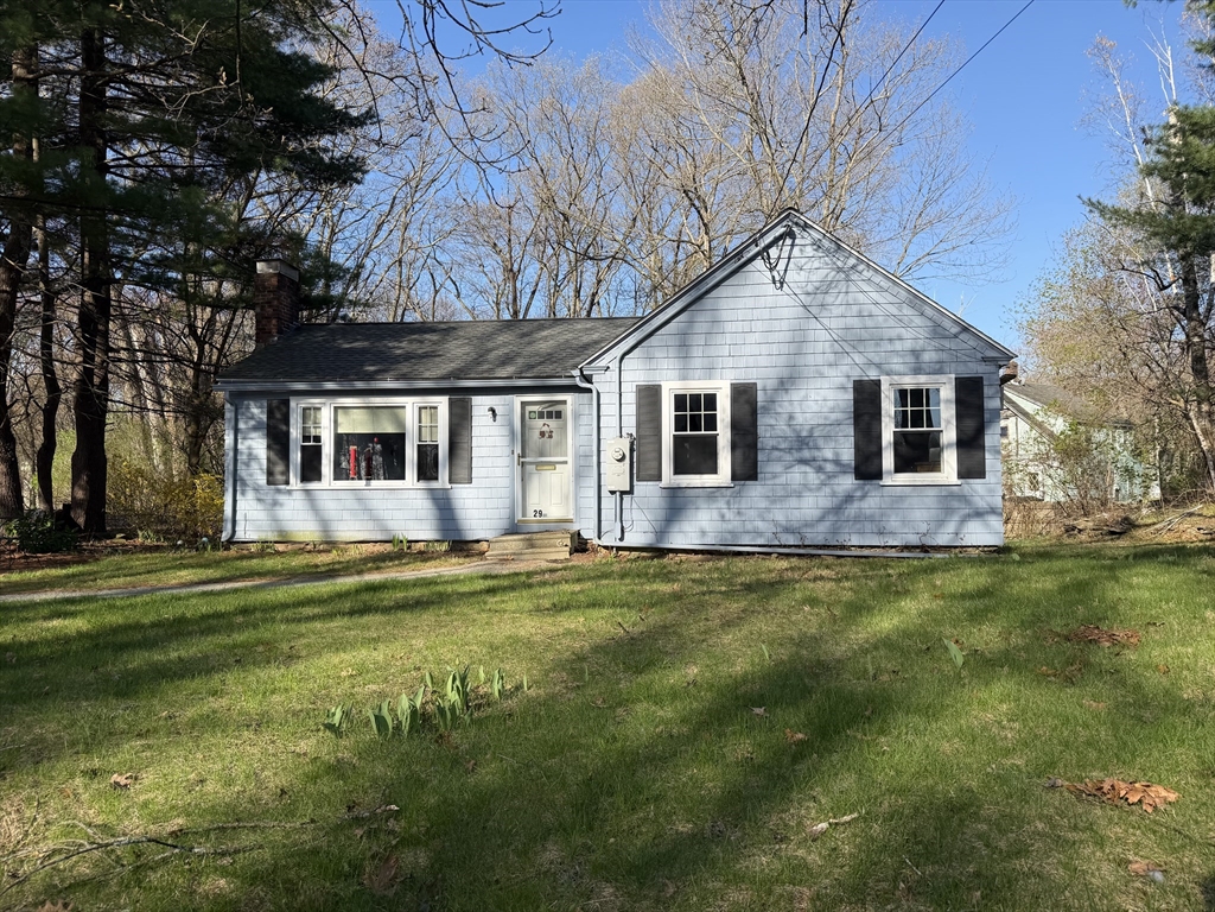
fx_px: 842
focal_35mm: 24
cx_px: 608
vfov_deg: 56.8
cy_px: 456
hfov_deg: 71.6
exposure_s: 1/2703
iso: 80
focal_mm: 6.76
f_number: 1.78
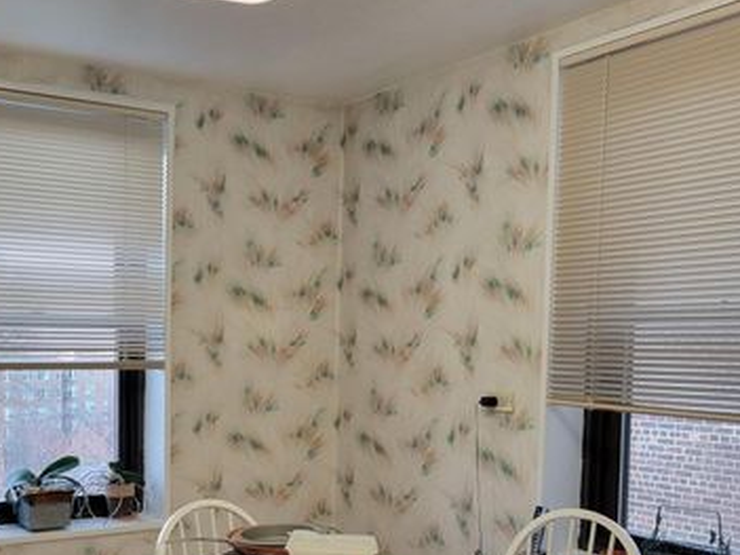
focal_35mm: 44
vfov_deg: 32.3
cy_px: 410
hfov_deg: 42.2
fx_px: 940
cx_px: 228
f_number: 1.8
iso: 64
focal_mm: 5.4
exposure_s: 1/60
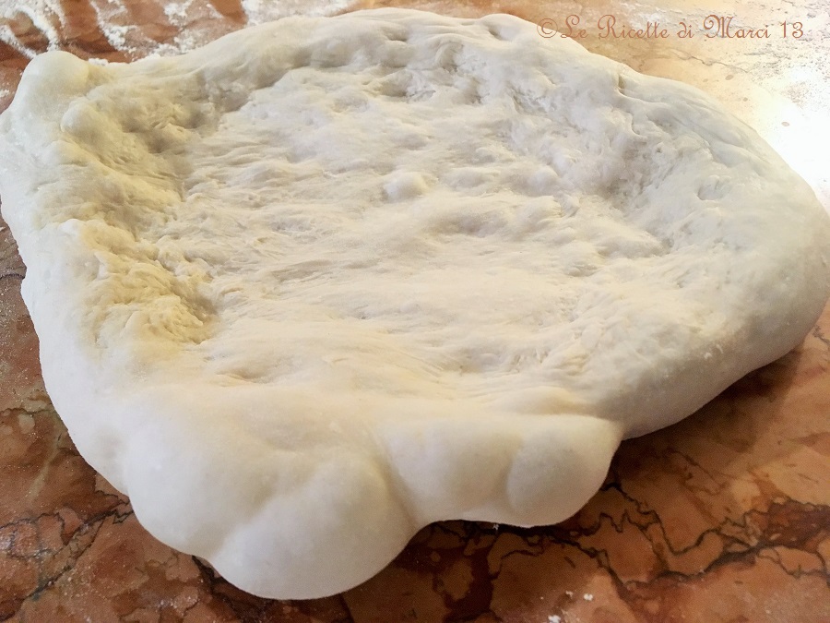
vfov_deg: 48.2
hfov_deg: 61.7
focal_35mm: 29
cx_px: 415
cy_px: 312
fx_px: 695
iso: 200
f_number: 2.2
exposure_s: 1/33
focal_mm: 4.15
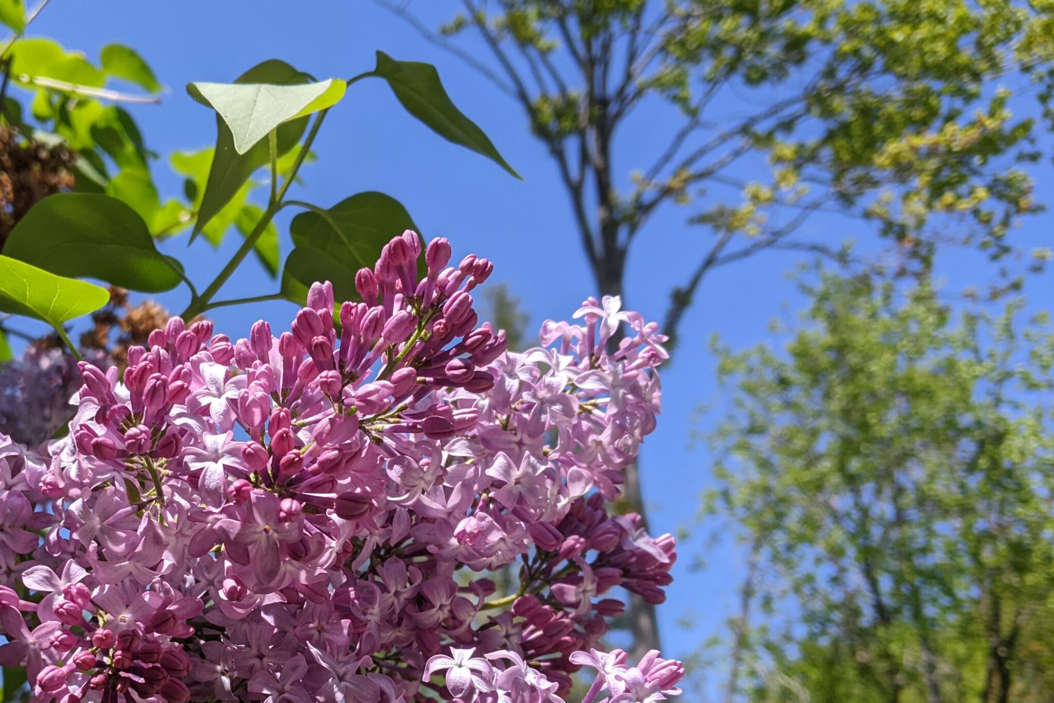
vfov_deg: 32.1
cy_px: 511
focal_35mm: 41
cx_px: 299
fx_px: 1200
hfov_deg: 46.2
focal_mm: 4.44
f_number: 1.8
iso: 49
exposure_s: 1/2347
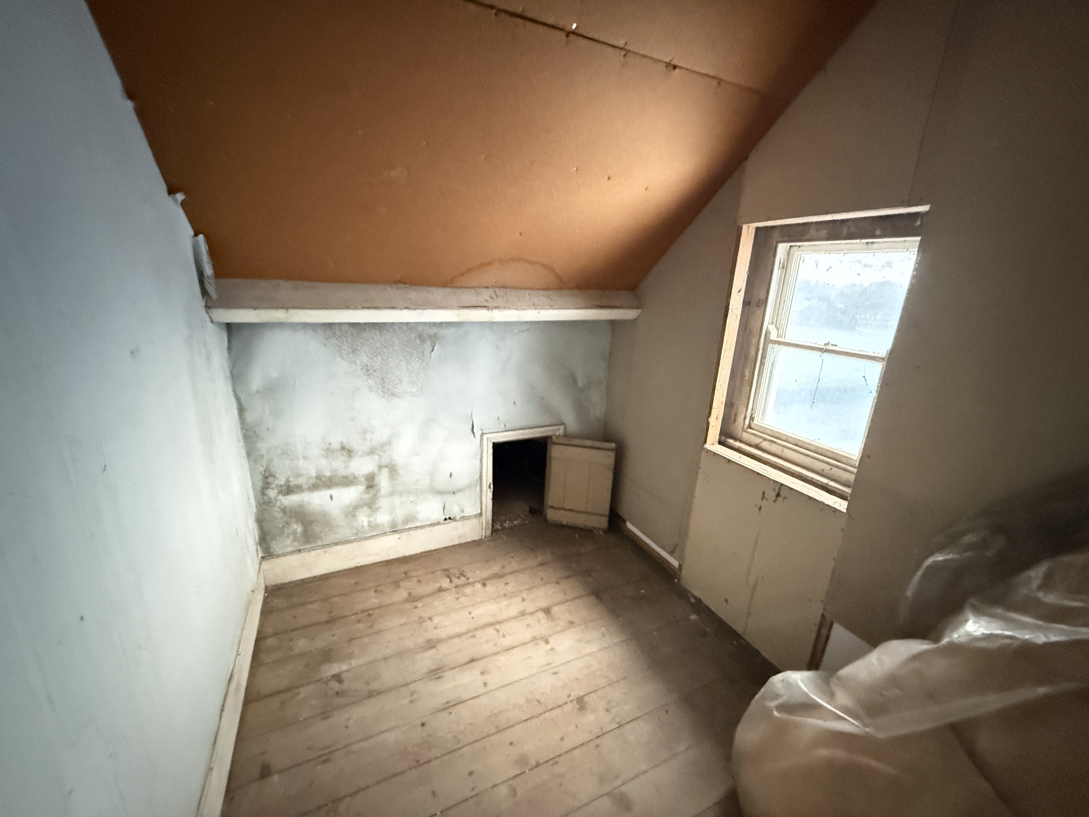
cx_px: 544
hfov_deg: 102.1
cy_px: 408
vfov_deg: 85.7
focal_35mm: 14
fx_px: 440
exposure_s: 1/21
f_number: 2.2
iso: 3200
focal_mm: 2.22
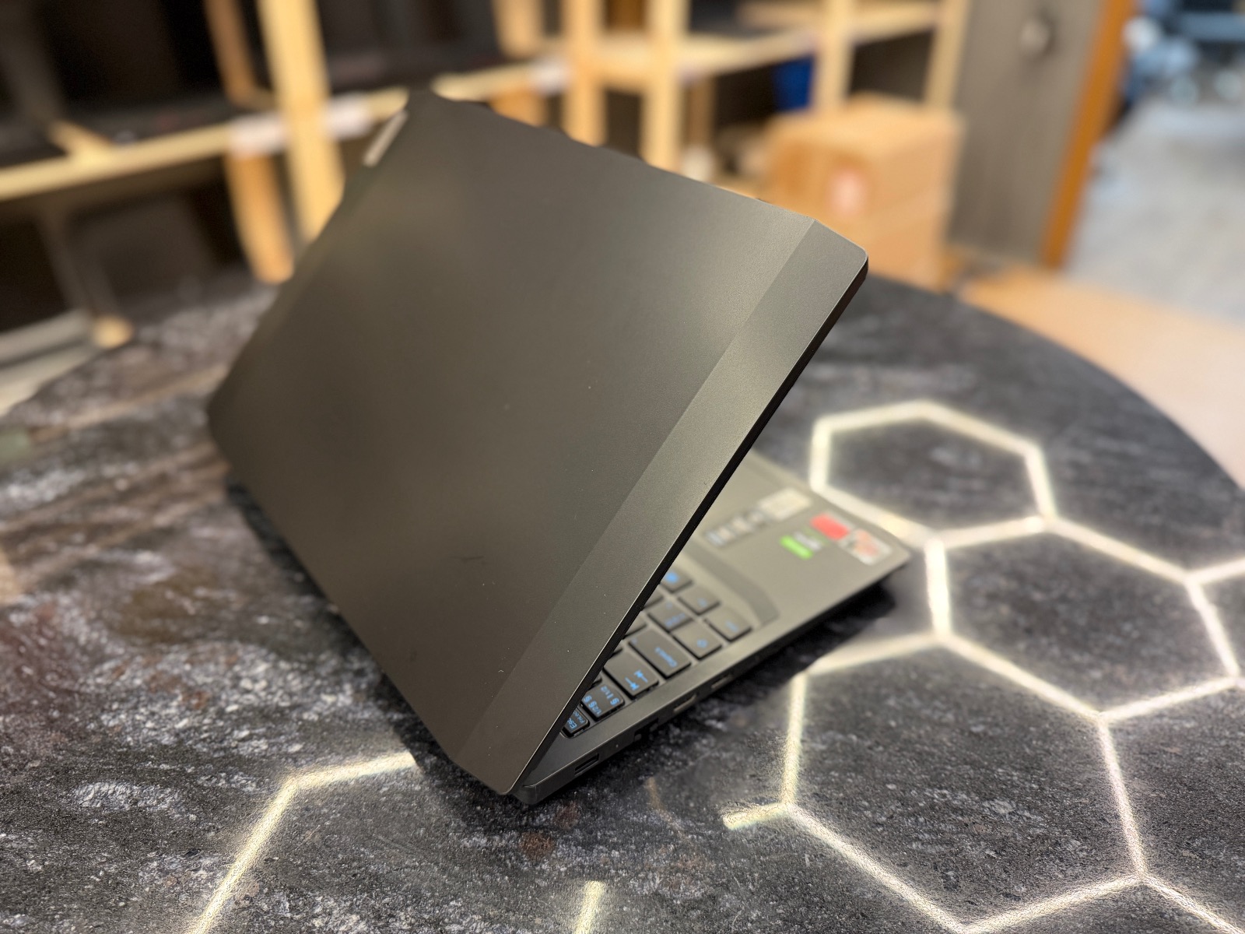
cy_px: 467
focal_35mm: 24
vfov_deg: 56.8
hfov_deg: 71.6
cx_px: 622
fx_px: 863
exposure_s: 1/60
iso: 320
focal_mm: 6.76
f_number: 1.78
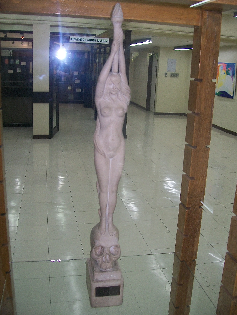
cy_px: 158
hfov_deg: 39.7
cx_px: 118
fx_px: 329
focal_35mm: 36
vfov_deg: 51.4
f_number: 2.7
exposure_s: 1/30
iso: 80
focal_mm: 6
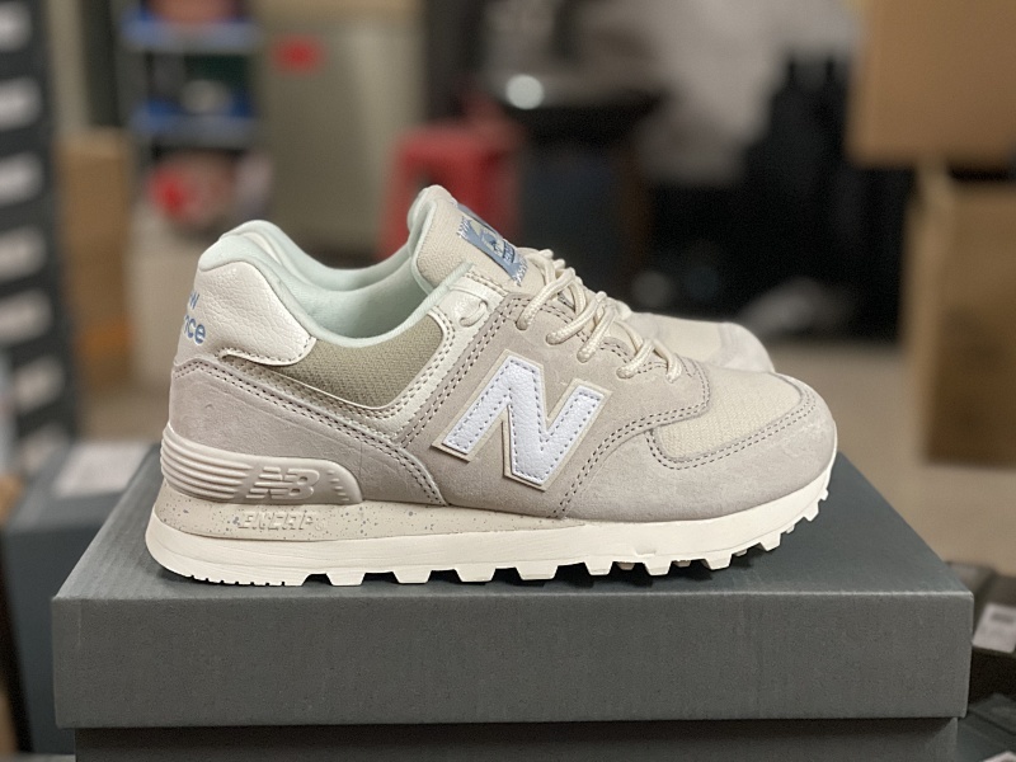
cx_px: 508
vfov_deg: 28.0
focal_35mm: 52
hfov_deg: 36.8
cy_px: 381
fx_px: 1526
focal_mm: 6
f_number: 2
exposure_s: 1/33
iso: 400
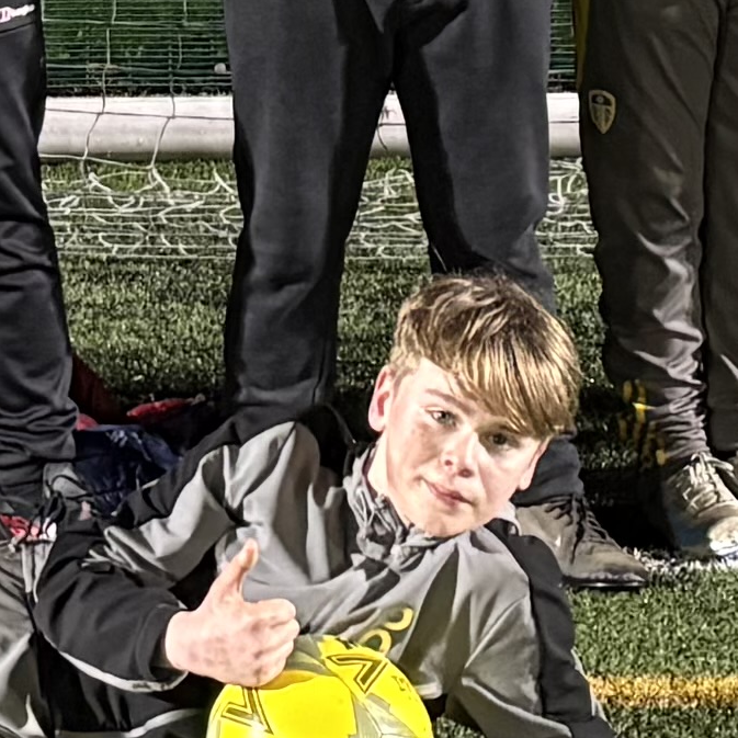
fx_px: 4703
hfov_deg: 8.9
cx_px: -64
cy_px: -289
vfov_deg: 8.8
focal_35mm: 195
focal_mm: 5.96
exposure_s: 1/38
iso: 640
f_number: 1.6
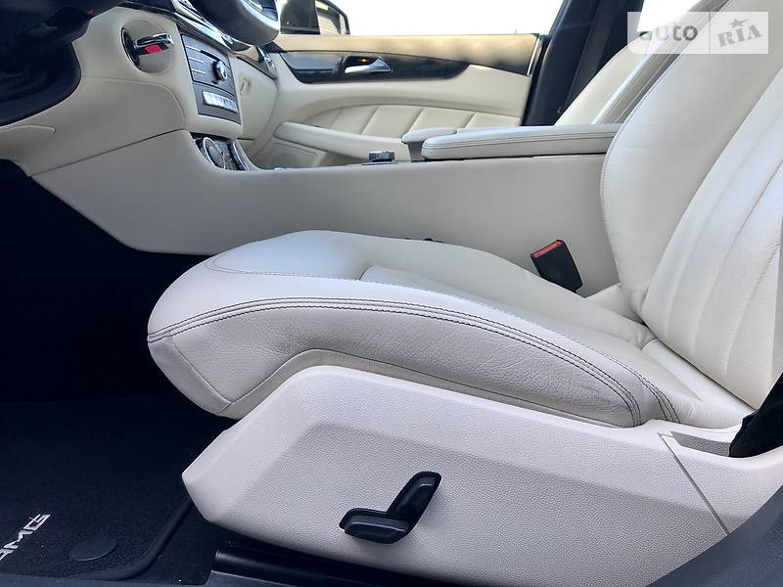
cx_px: 392
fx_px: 633
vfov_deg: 49.7
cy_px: 294
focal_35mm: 28
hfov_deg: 63.4
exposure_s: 1/100
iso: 32
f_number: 1.8
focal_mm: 4
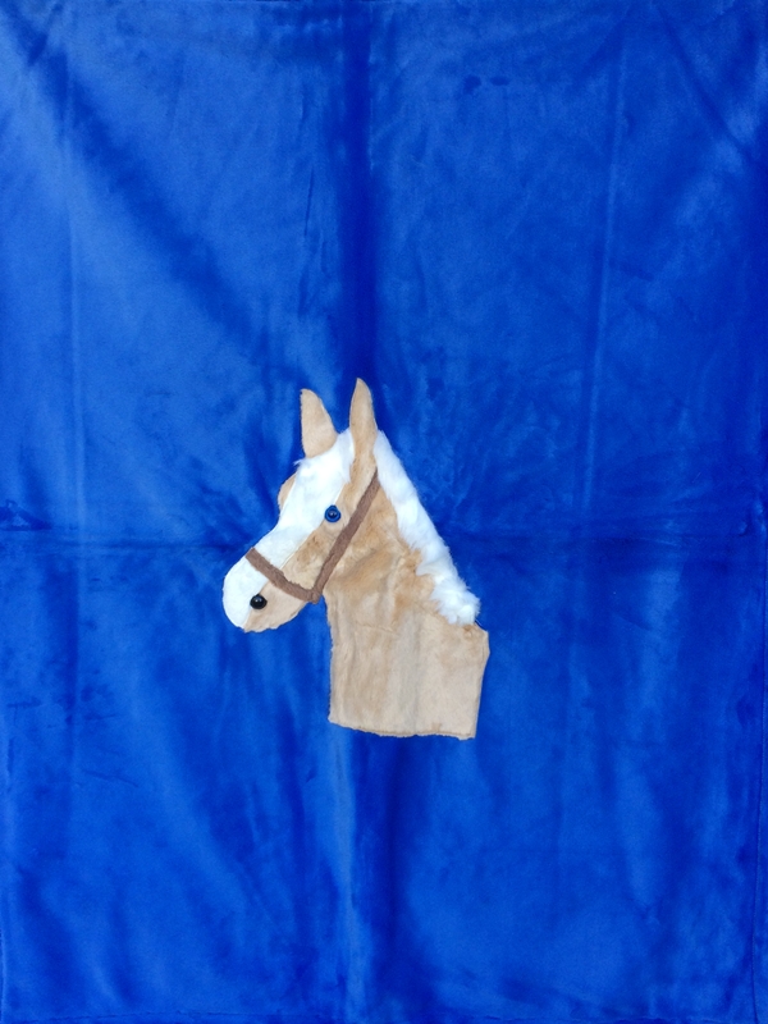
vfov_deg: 61.7
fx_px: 858
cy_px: 512
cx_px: 384
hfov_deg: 48.2
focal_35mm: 29
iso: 50
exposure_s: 1/120
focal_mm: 4.15
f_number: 2.2
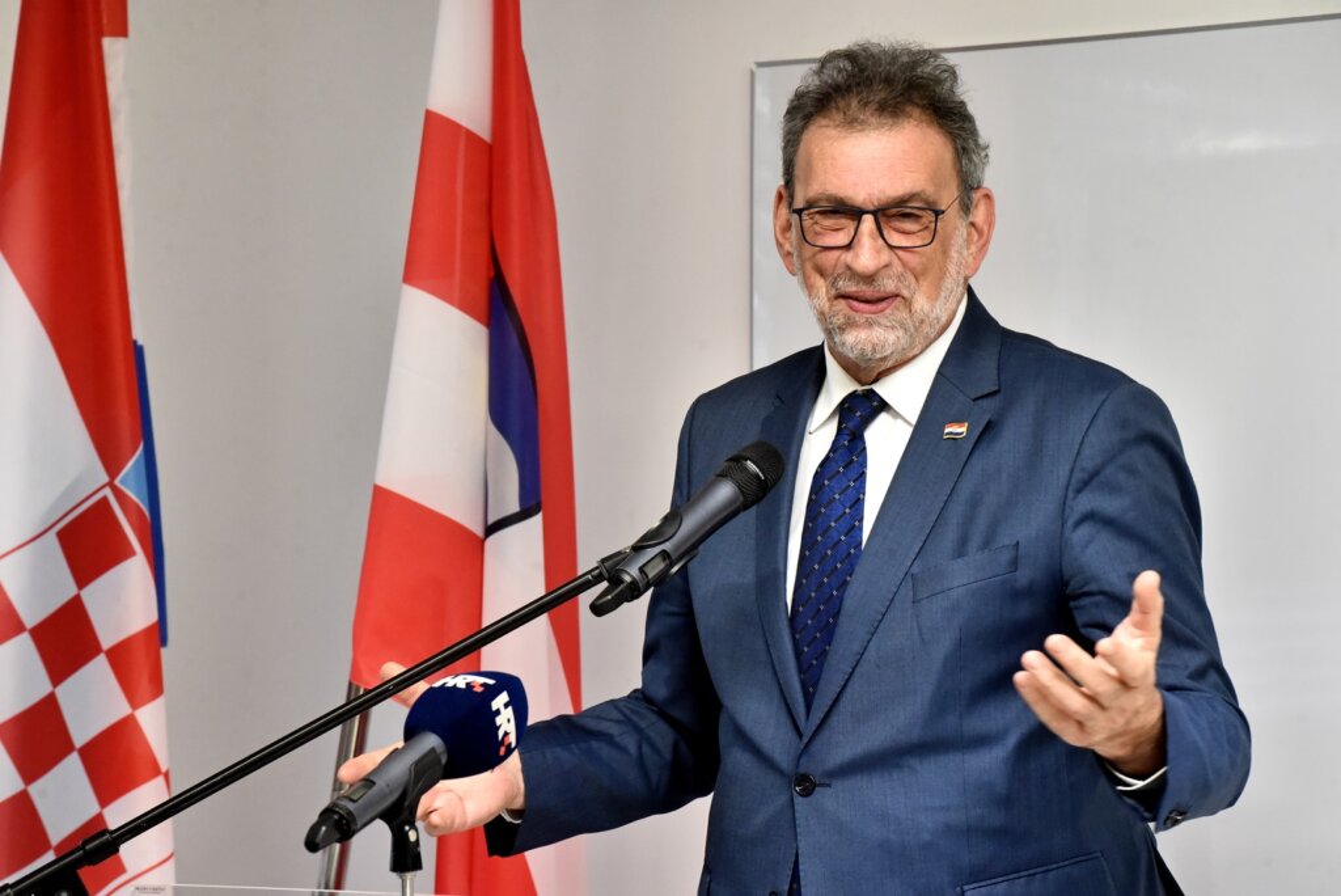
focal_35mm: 170
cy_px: 448
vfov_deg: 8.1
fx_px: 6336
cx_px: 670
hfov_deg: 12.1
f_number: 8
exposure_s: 1/160
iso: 3200
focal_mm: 170
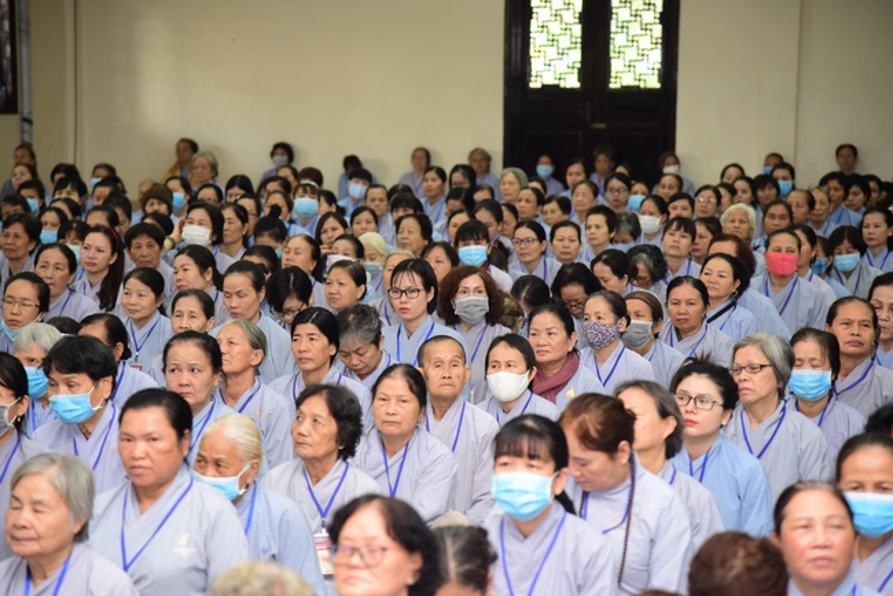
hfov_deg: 17.1
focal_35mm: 120
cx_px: 446
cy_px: 298
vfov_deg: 11.4
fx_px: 2978
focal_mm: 120
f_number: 4
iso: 800
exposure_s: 1/40
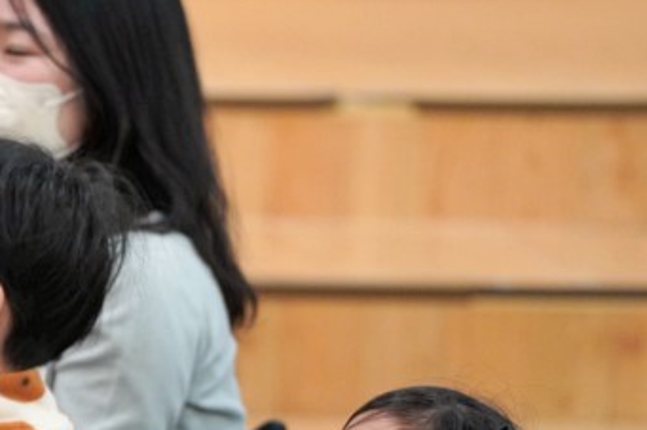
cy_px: 564
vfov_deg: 2.6
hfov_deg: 3.9
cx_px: -61
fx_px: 9484
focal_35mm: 528
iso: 2500
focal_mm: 200
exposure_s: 1/250
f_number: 4
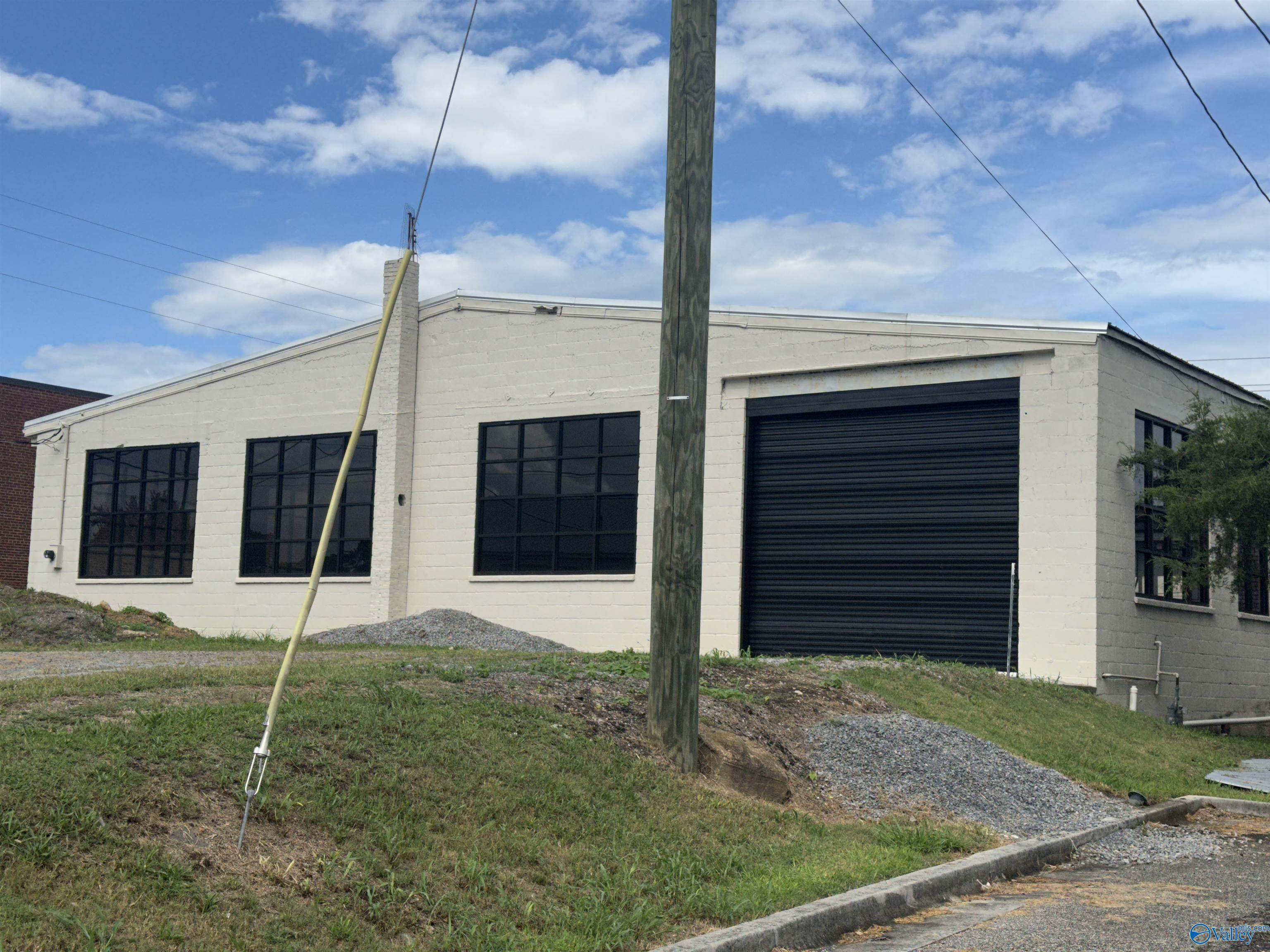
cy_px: 476
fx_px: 1761
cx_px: 635
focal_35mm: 48
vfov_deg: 30.3
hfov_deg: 39.7
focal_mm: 6.86
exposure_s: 1/4184
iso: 64
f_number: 1.78
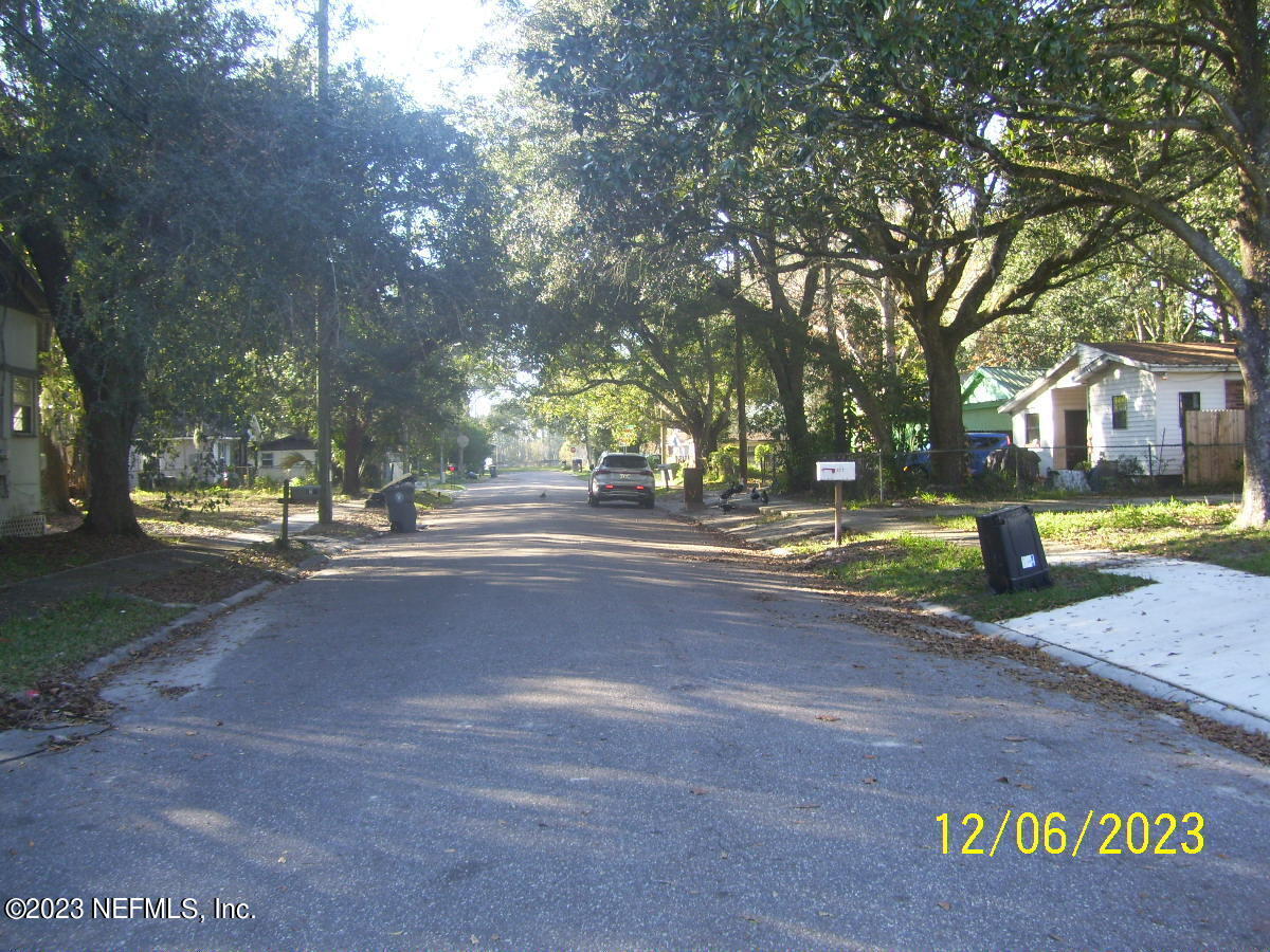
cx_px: 635
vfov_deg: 39.7
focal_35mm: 36
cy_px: 476
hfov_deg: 51.4
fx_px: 1321
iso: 80
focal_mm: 6
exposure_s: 1/100
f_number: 2.7
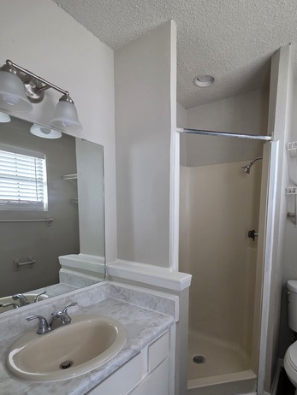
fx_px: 206
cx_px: 171
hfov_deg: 71.2
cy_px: 236
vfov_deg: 86.7
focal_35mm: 18
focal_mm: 2.2
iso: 200
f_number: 1.9
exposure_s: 1/60
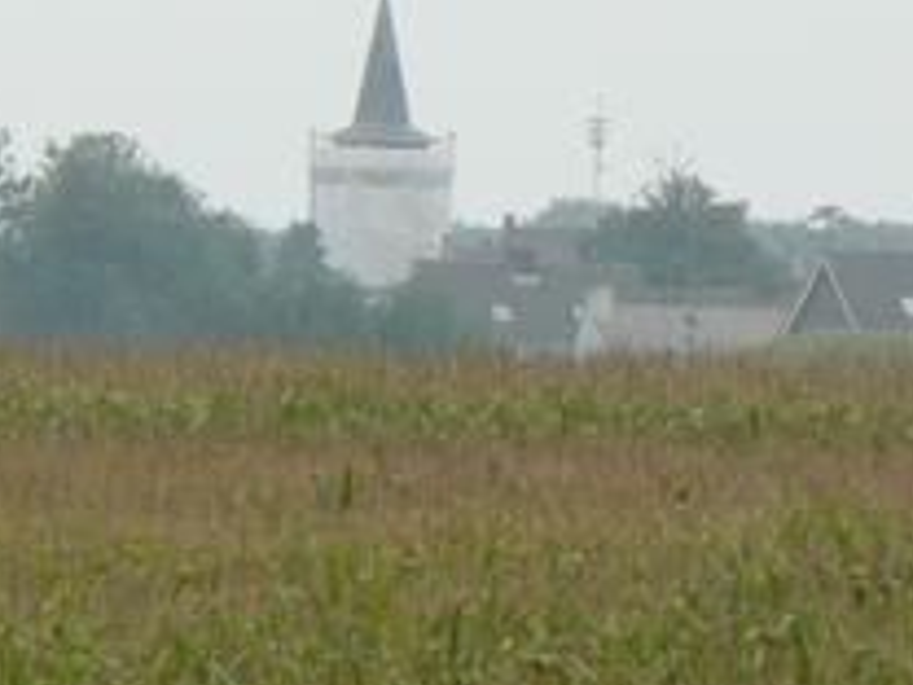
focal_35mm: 1249
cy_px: 408
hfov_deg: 1.6
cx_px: 439
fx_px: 32942
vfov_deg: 1.2
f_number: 5.6
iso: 200
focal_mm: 72
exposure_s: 1/320
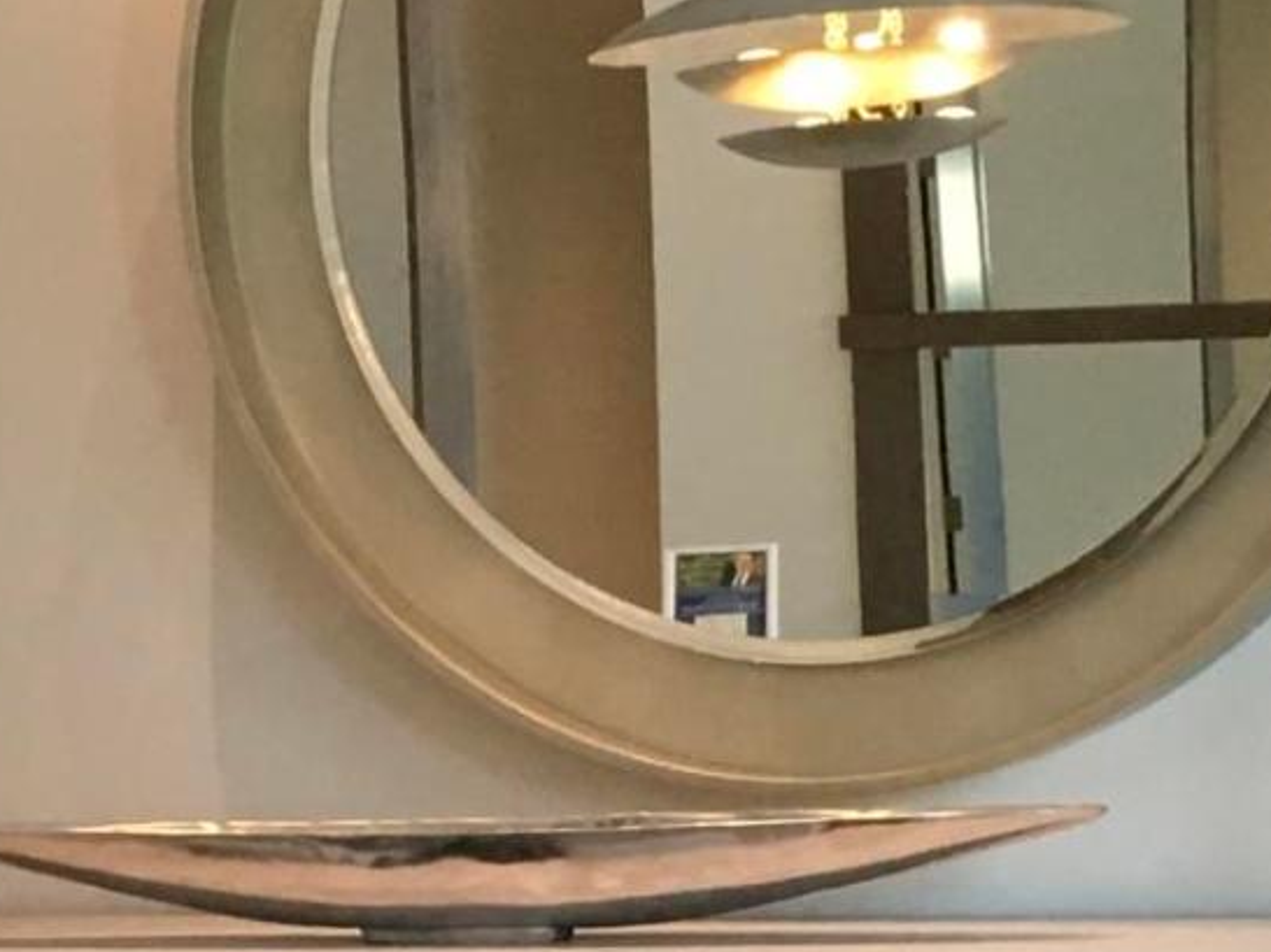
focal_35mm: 153
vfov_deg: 9.6
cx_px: -35
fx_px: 5615
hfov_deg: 12.7
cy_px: 1052
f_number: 2.2
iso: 40
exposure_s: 1/30
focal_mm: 4.15
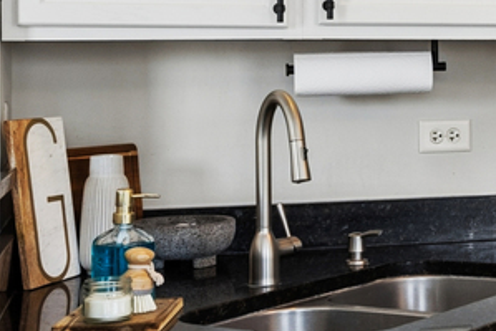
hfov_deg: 19.8
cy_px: 43
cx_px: 700
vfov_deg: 14.8
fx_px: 1269
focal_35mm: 92
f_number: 11
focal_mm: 17
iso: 200
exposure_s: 1/30
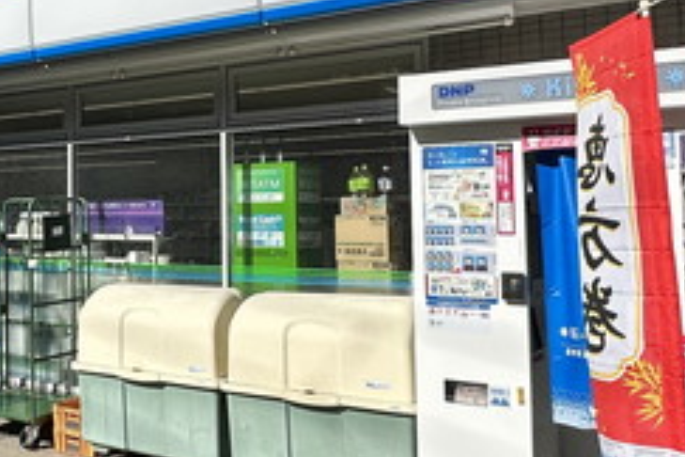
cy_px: 158
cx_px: 65
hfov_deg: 38.2
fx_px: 913
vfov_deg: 27.9
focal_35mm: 48
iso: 50
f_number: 2.2
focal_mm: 2.22
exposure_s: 1/4464
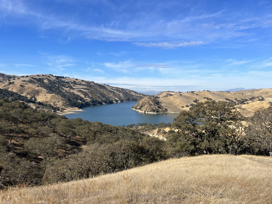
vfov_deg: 53.1
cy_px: 102
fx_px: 204
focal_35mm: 26
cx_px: 136
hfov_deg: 67.3
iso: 50
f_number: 1.5
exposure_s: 1/5076
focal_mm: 5.7
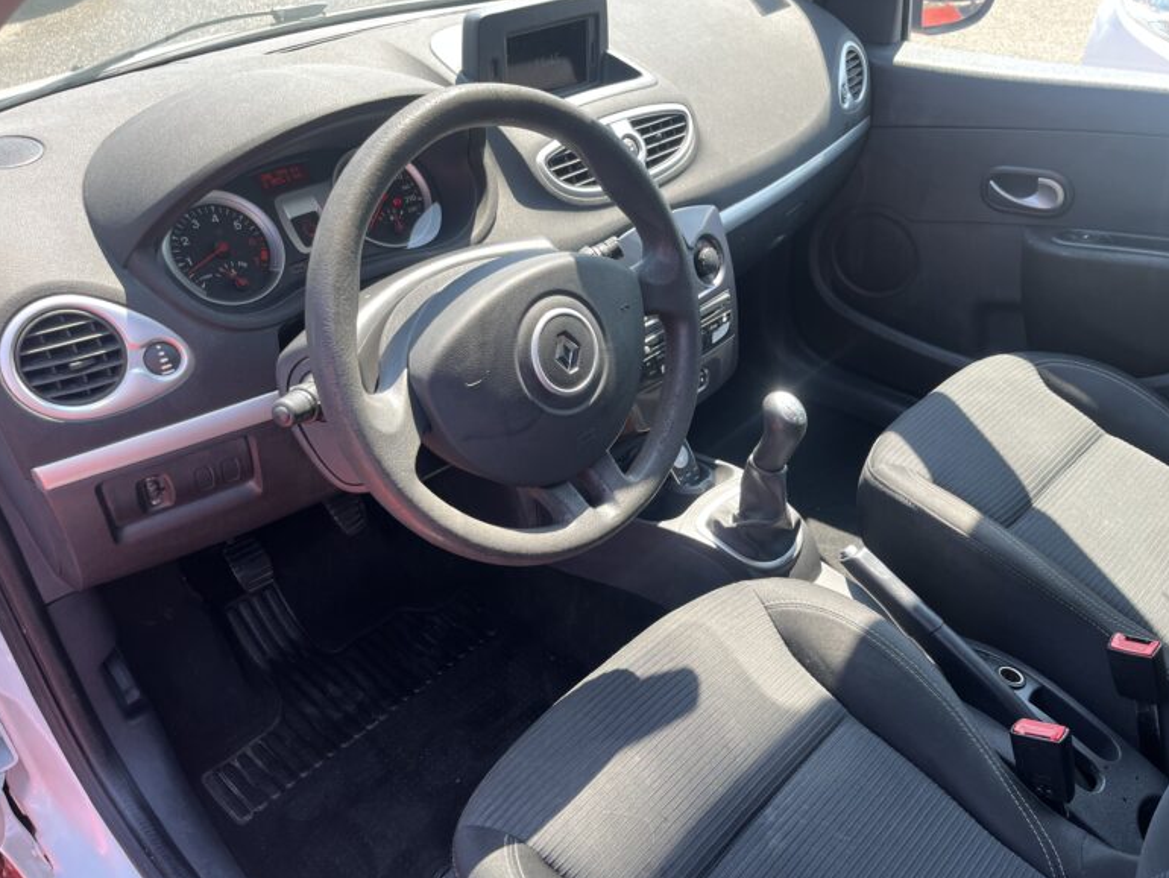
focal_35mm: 27
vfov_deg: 51.4
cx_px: 601
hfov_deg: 65.3
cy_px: 450
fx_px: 912
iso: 40
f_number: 1.6
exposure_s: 1/157
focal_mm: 5.1
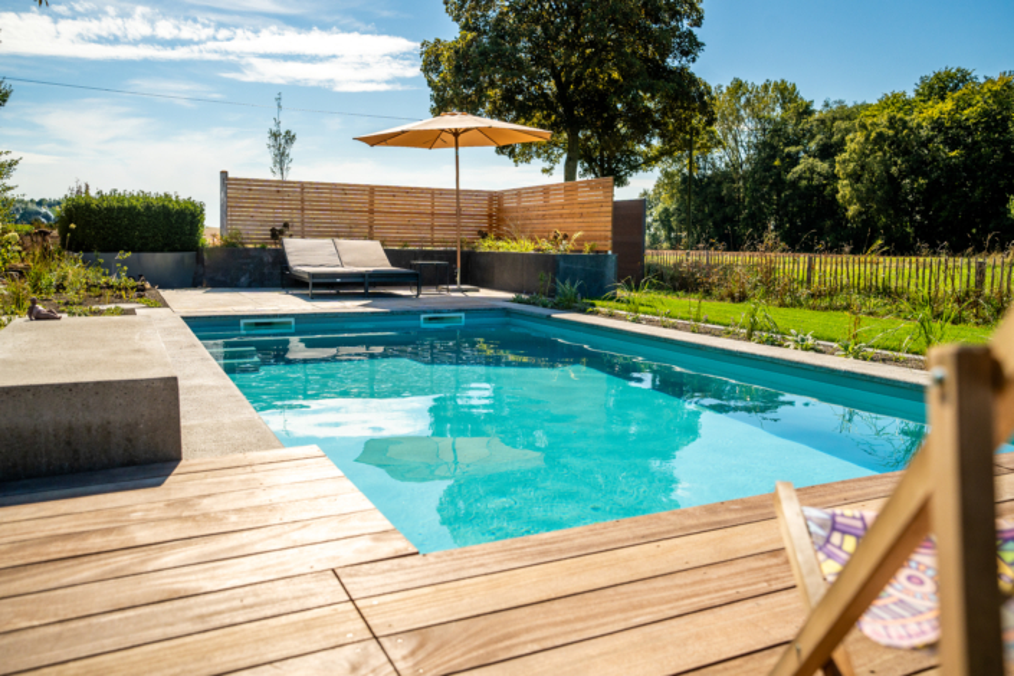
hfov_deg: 65.5
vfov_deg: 46.4
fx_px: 789
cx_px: 507
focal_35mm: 28
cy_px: 338
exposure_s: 1/3200
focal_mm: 28
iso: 500
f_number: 4
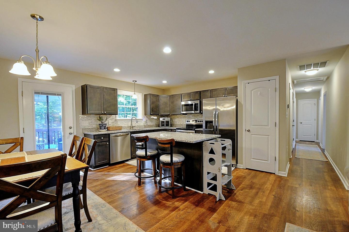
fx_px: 145
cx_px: 174
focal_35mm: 15
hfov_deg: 100.5
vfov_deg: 77.2
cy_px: 116
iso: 800
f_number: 8
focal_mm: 10
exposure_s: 1/8
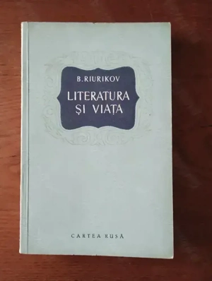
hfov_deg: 49.9
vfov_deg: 63.4
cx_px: 106
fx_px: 228
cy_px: 140
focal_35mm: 28
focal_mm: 4.27
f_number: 1.8
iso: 3016
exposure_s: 1/20
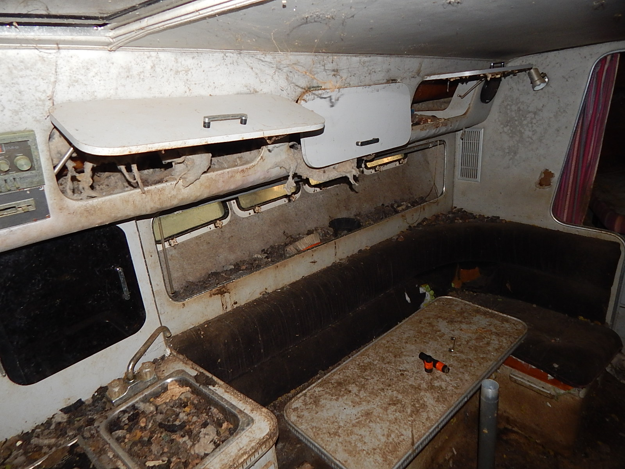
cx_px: 312
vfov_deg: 61.1
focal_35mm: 22
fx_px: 397
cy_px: 234
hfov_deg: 76.4
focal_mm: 4
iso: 200
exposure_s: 1/30
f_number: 3
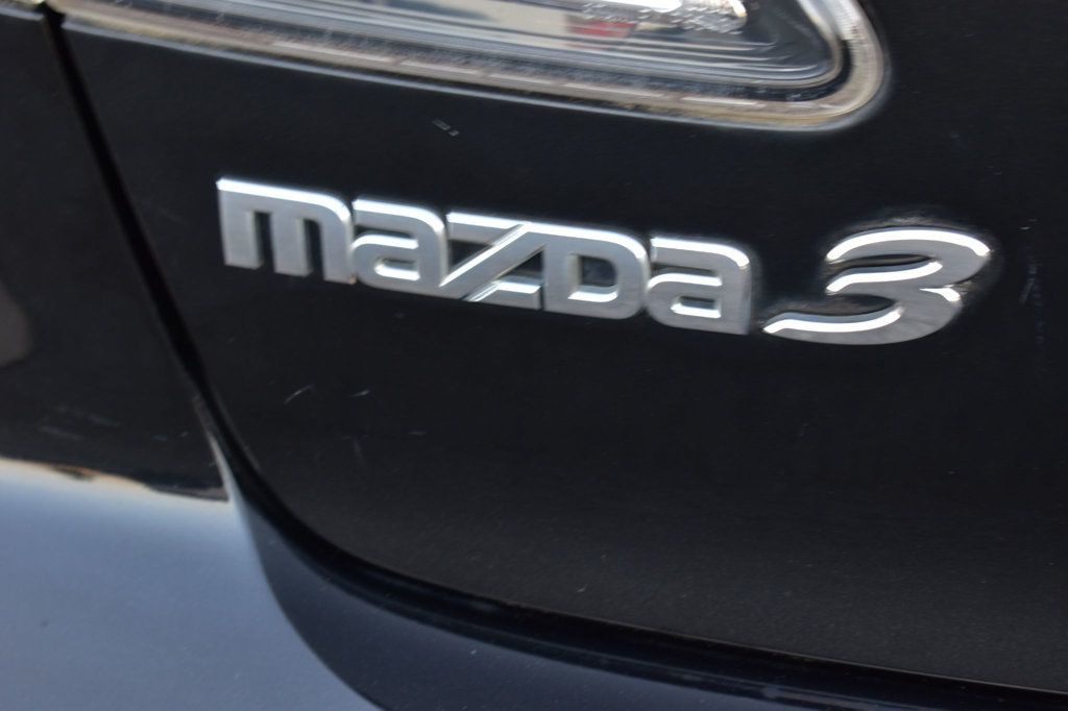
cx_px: 534
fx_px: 2135
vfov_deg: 18.9
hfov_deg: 28.1
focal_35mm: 72
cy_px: 356
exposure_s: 1/25
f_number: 7.1
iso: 400
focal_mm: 48
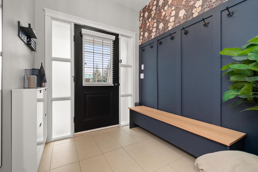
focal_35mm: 15
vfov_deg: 77.3
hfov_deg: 100.4
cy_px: 86
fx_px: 107
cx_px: 129
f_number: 7.1
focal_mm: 10
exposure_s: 1/40
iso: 320
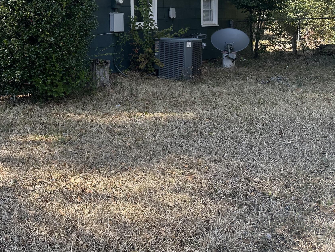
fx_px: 416
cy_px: 41
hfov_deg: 40.6
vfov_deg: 32.4
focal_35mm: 43
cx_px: 36
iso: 80
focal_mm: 6.86
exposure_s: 1/709
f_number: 1.78
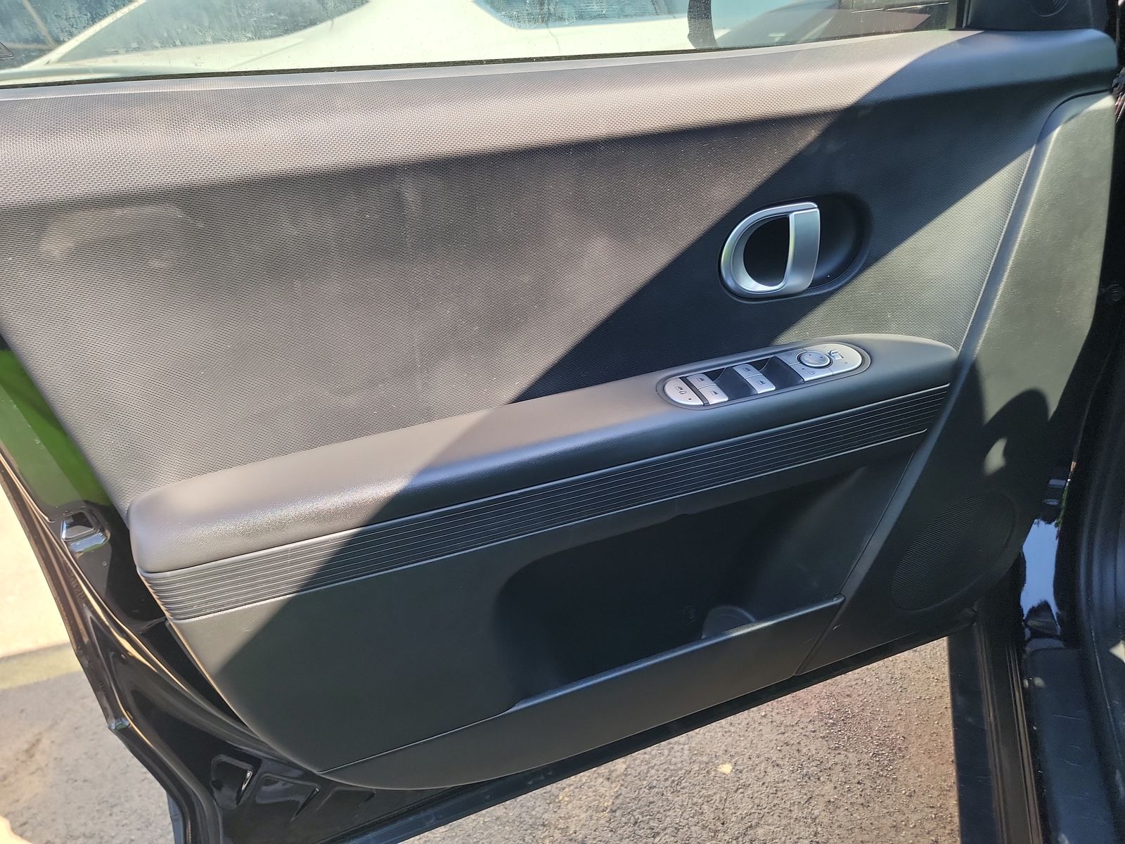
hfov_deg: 71.6
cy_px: 422
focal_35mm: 24
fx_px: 780
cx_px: 562
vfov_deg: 56.8
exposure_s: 1/119
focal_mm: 6.7
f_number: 1.8
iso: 76
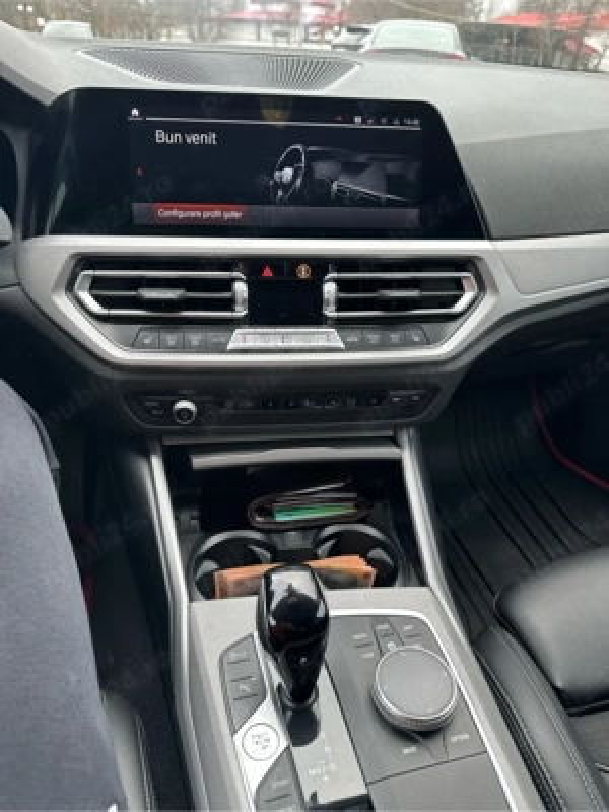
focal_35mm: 24
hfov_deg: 56.8
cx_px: 304
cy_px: 406
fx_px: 563
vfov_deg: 71.6
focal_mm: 6.86
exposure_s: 1/121
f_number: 1.78
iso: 80
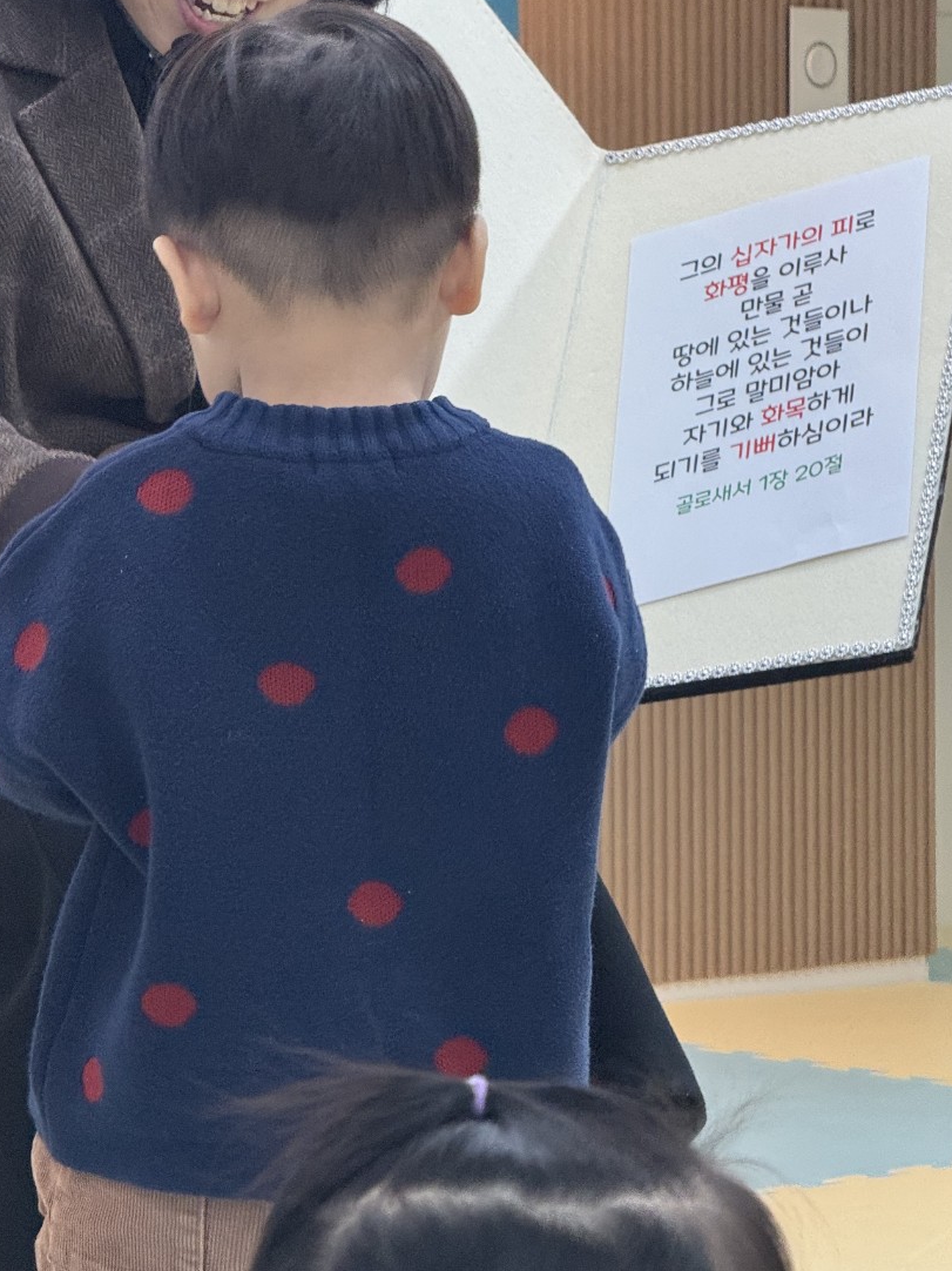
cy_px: 652
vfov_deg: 13.9
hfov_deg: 10.4
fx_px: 5209
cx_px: 399
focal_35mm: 142
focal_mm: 15.66
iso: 320
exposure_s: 1/60
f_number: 2.8
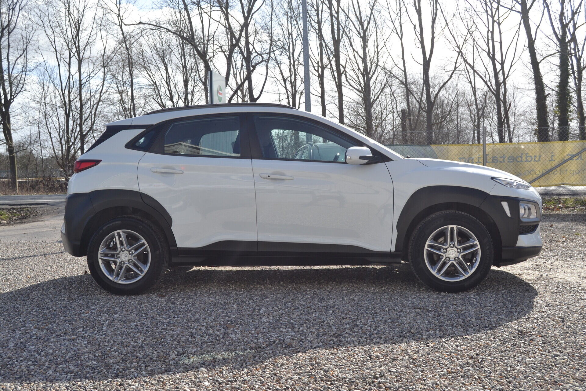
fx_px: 586
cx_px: 293
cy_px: 196
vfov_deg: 36.9
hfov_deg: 53.1
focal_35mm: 36
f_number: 8
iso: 100
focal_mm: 24
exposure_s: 1/250
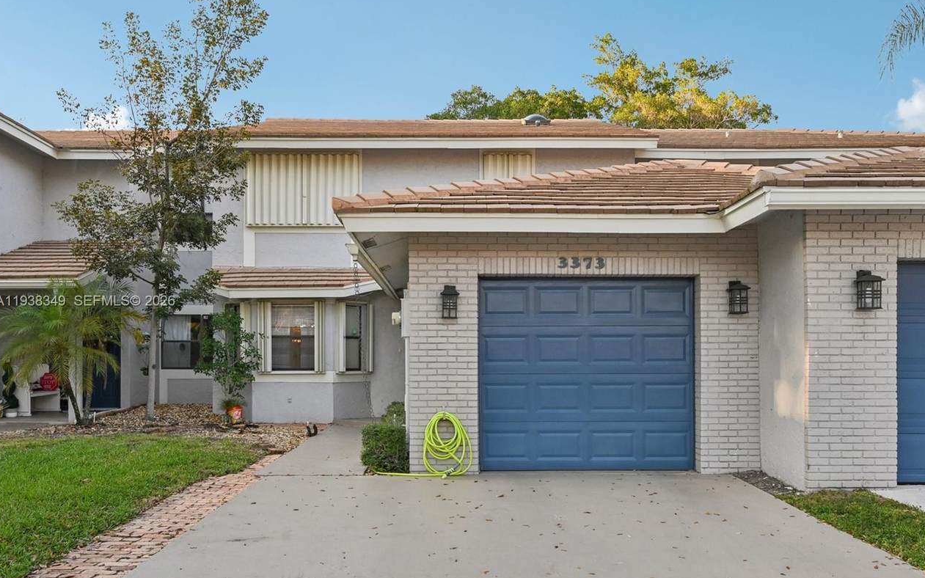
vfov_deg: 40.6
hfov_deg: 61.2
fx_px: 781
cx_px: 462
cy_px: 302
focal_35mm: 31
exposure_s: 1/320
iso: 1000
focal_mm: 30
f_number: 8
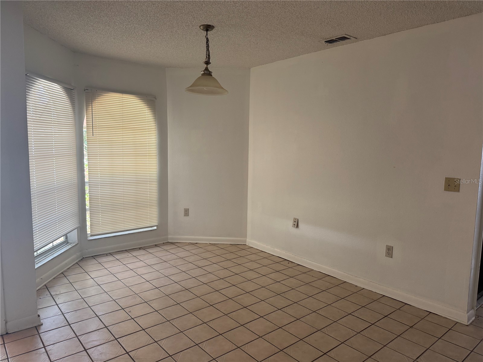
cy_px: 181
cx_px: 242
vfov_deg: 56.8
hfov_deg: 71.6
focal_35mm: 24
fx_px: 335
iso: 160
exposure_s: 1/121
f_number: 1.78
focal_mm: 6.76
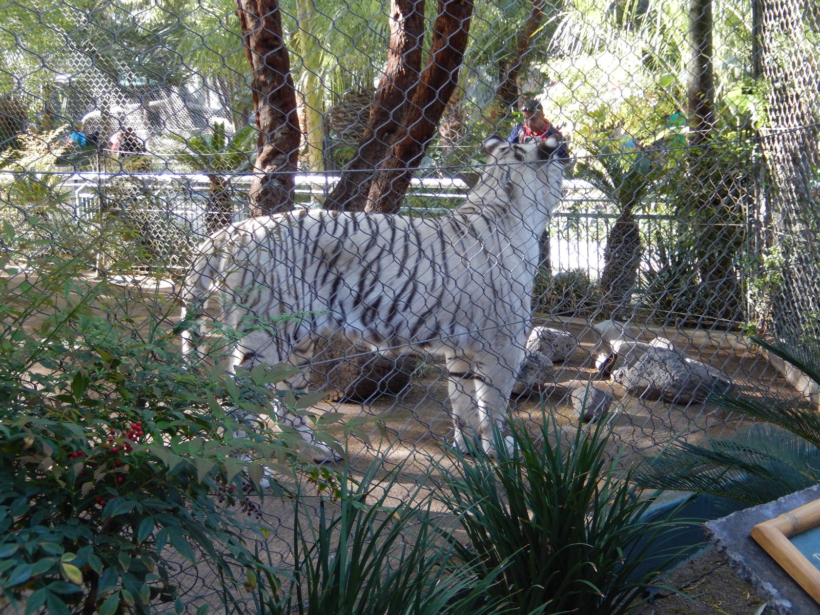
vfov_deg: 25.2
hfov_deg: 33.2
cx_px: 410
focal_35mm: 58
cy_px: 308
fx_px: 1374
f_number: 4.6
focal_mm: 10.4
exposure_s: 1/30
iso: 180
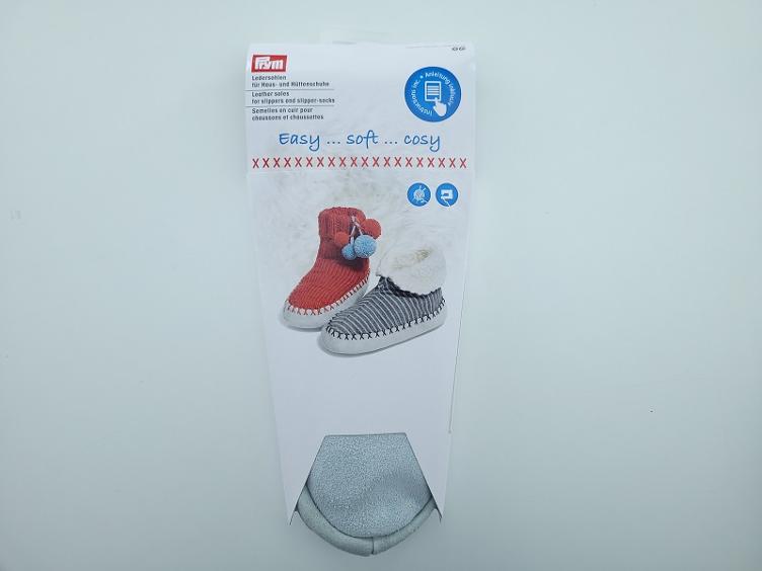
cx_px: 381
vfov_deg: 53.1
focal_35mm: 26
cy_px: 286
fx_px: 572
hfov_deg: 67.3
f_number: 1.8
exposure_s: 1/50
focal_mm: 5.4
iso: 80
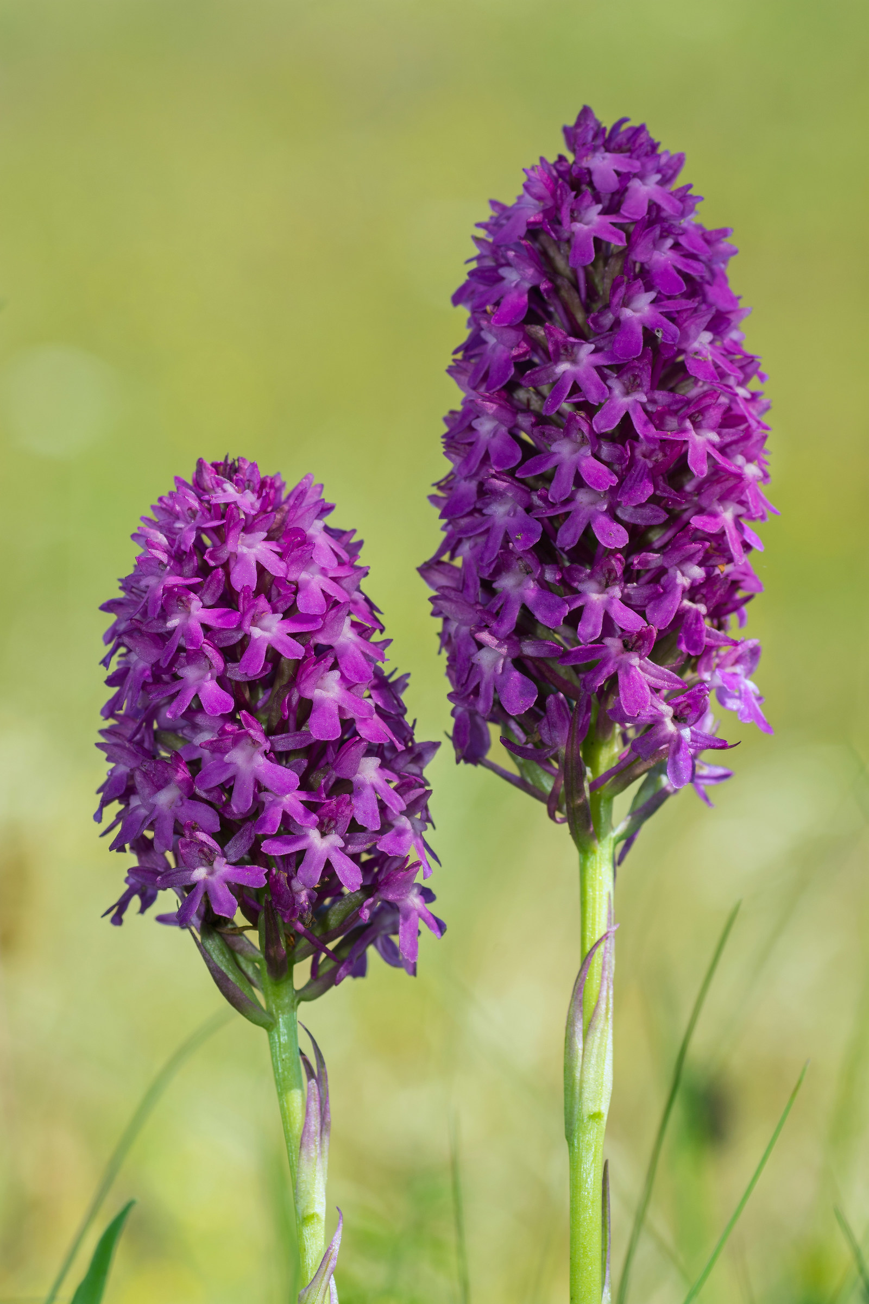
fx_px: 4888
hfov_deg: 10.2
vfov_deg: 15.2
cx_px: 434
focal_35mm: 135
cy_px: 652
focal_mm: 90
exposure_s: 1/100
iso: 125
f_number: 10
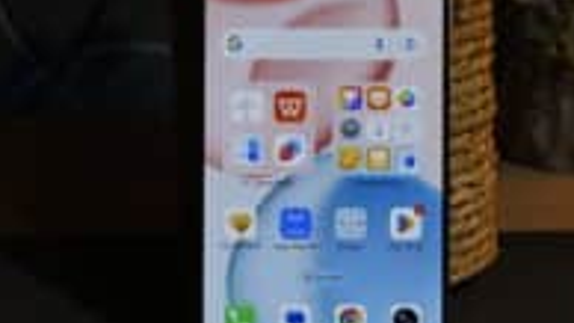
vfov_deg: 12.0
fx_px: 1537
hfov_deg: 21.1
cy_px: 139
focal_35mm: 101
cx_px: 328
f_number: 13
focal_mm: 48
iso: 400
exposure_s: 1/50
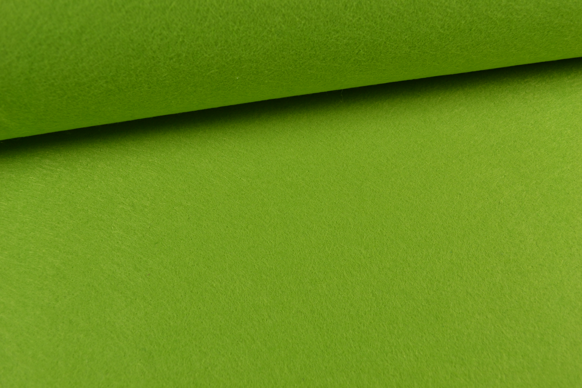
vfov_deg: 36.9
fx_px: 582
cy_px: 194
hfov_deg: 53.1
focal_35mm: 36
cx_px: 291
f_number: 6.3
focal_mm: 24
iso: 100
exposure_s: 1/20
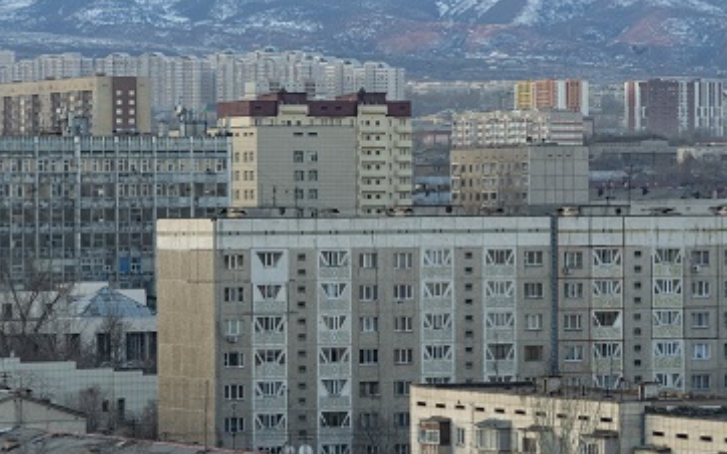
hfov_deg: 10.5
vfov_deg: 6.6
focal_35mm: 200
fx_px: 3954
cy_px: 241
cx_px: 293
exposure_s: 1/15
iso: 100
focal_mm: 105
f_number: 22
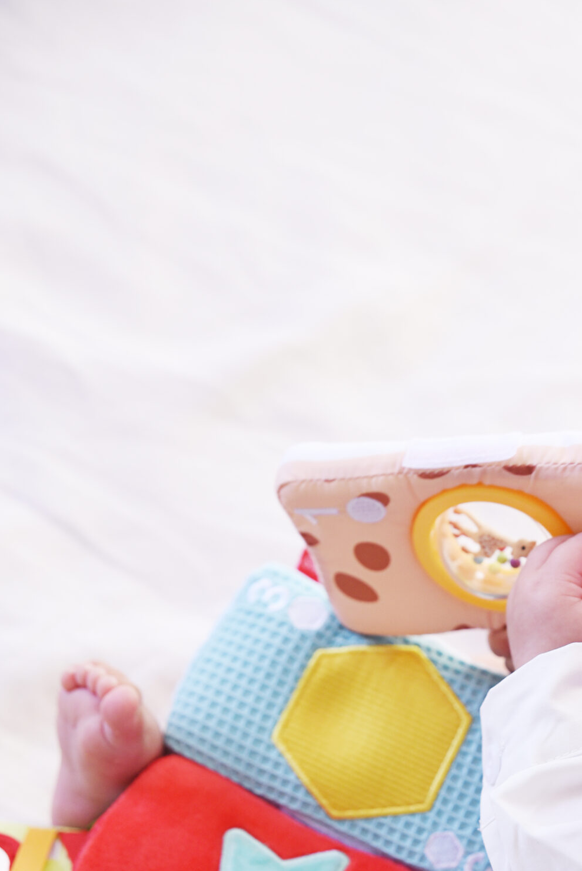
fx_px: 2931
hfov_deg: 11.3
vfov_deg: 16.8
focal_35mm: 121
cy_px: 699
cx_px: 483
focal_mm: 70
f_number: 4
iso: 640
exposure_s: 1/200
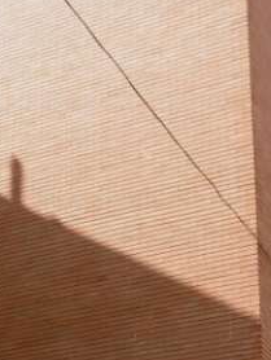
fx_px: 959
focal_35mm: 92
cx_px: 198
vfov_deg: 19.8
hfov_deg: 16.0
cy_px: 448
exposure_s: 1/500
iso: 100
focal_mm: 4.3
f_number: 3.1
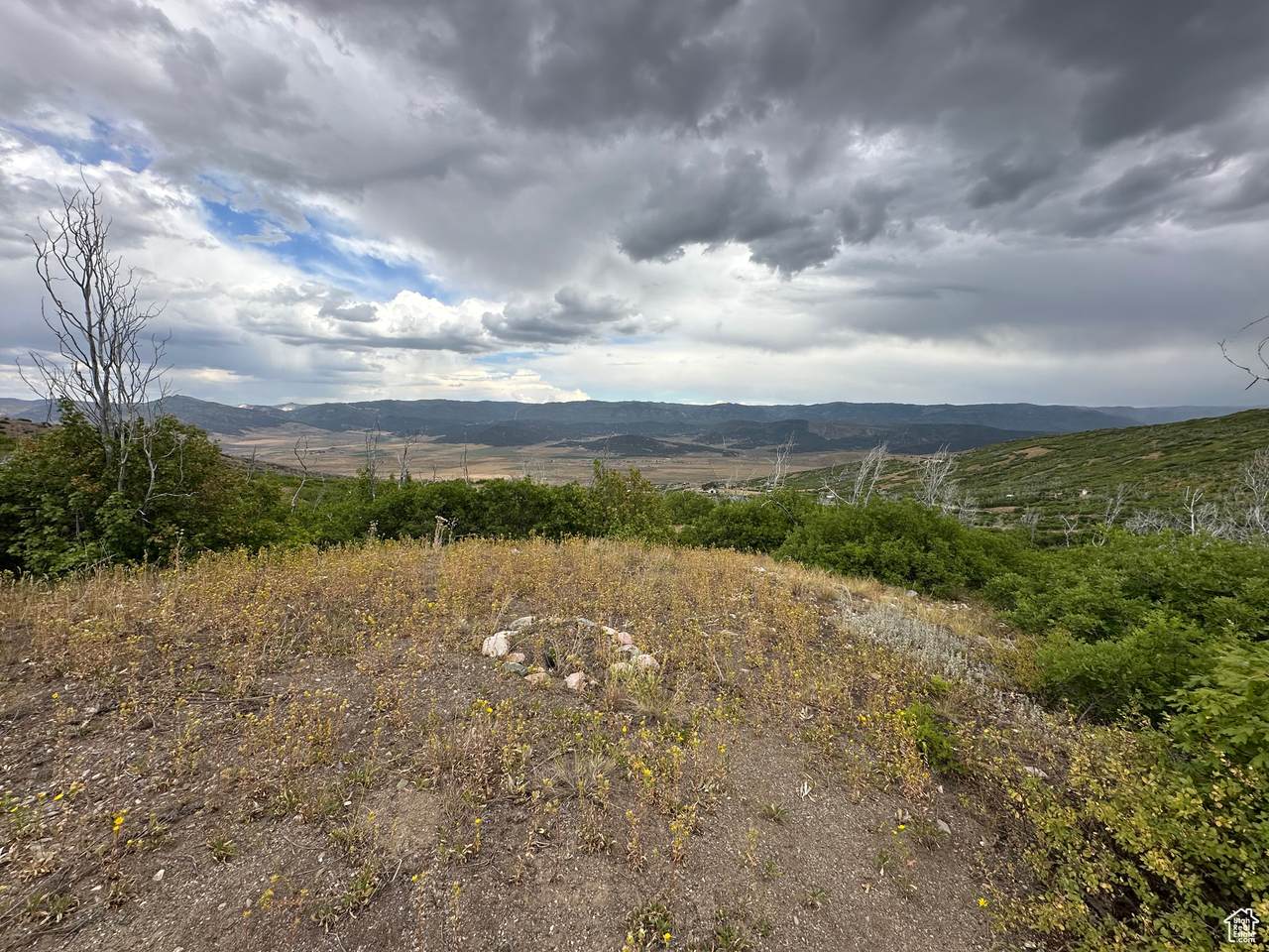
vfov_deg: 85.7
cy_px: 476
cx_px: 634
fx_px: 513
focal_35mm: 14
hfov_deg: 102.1
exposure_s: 1/1770
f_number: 2.2
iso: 50
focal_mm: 2.22
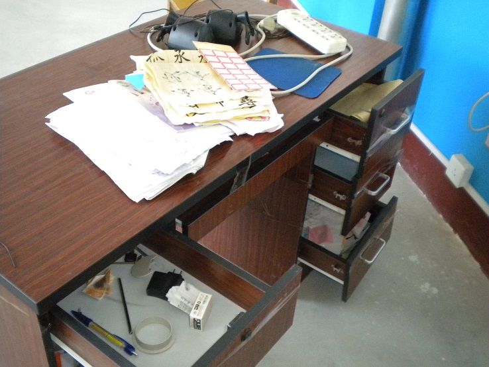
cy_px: 184
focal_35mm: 41
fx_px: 579
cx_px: 244
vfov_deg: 35.2
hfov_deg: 45.8
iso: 800
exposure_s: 1/58.3
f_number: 3.5
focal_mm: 7.4
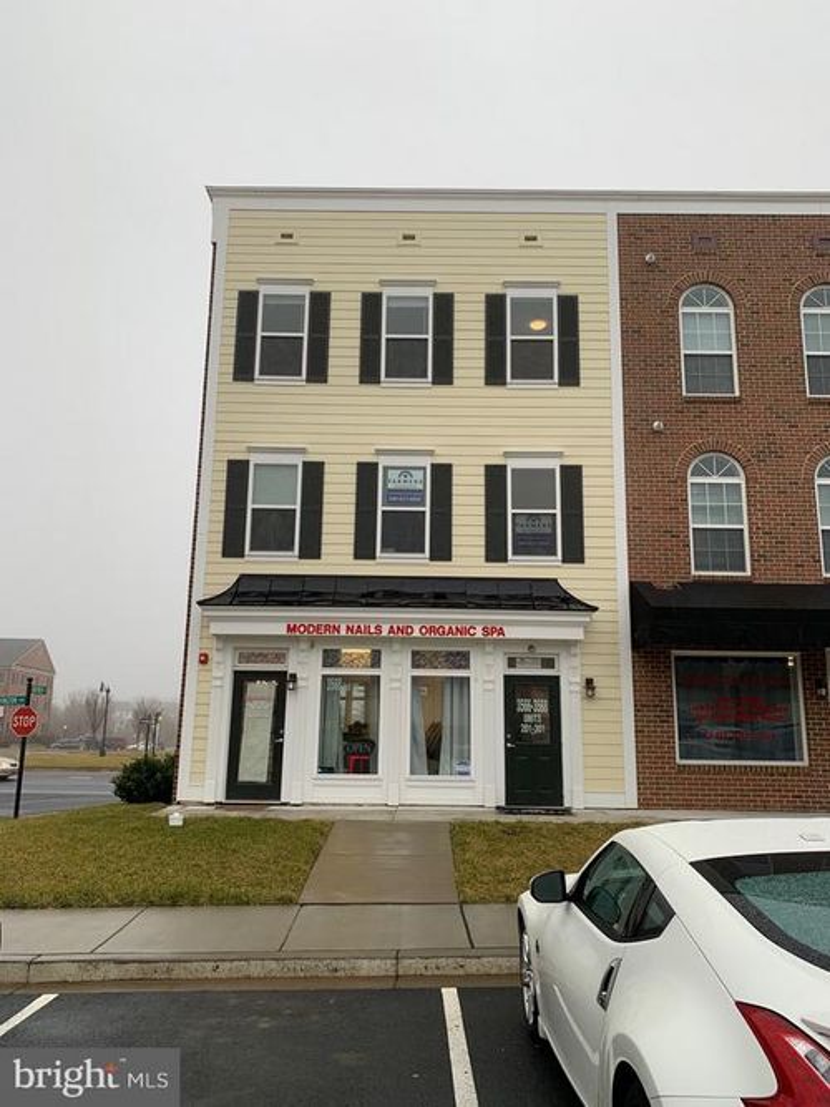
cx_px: 415
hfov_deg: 53.0
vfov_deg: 67.3
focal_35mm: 26
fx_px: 831
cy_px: 554
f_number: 1.8
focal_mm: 4.25
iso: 25
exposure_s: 1/267
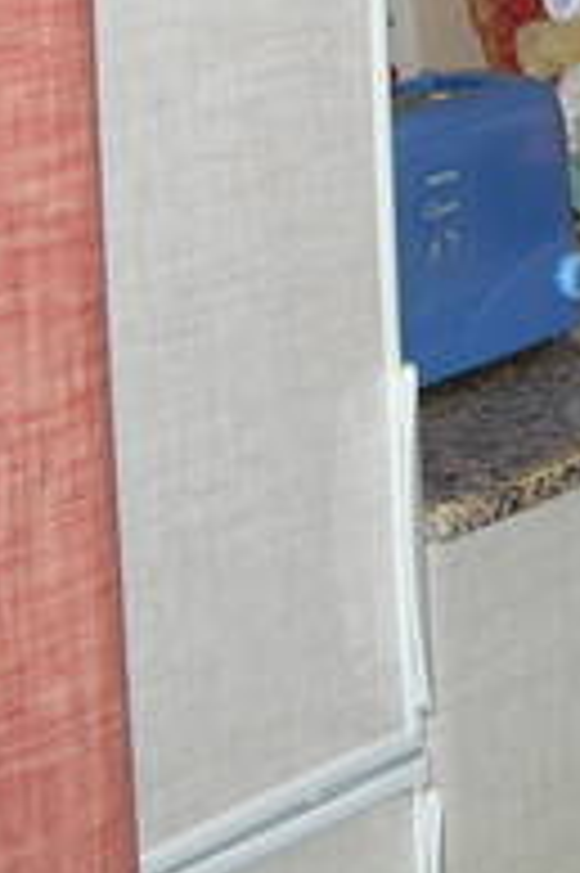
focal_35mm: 161
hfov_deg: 7.7
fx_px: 3897
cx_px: 1574
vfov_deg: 12.3
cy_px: -297
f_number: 2.8
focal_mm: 6.2
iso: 200
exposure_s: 1/60
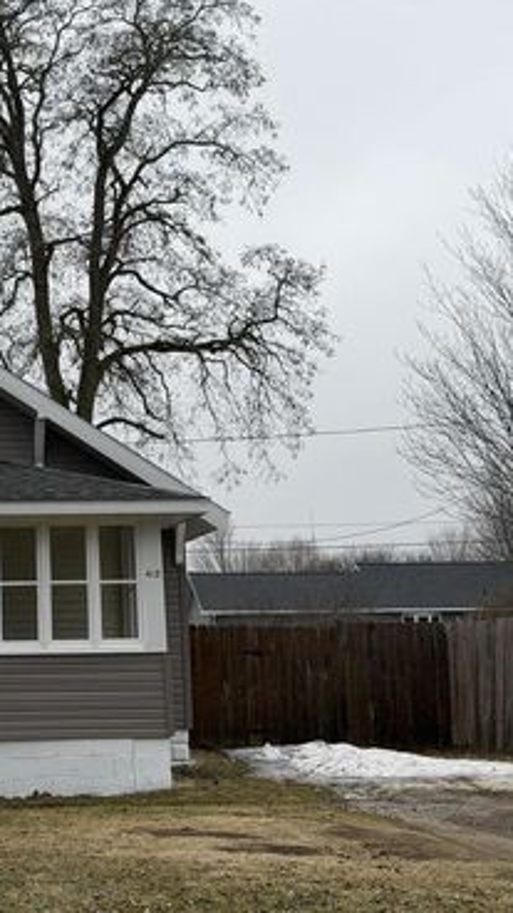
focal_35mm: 71
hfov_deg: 16.5
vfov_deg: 29.7
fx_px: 1717
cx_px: -35
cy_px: 450
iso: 64
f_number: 1.78
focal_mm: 6.76
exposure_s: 1/4098
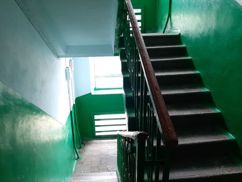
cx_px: 121
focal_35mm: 26
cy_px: 91
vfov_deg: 53.1
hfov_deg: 67.3
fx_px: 182
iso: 126
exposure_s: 1/50
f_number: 1.7
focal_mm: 3.93
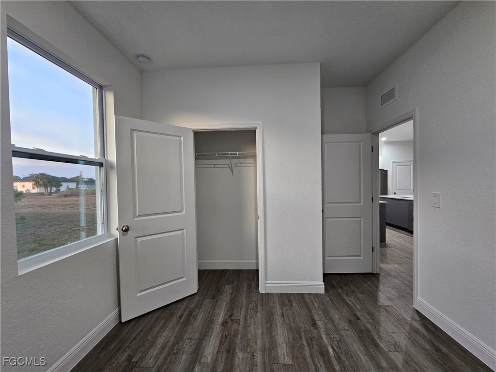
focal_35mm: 13
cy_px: 186
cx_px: 248
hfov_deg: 106.2
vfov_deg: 89.9
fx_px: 186
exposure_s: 1/60
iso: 250
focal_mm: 2.2
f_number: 2.2
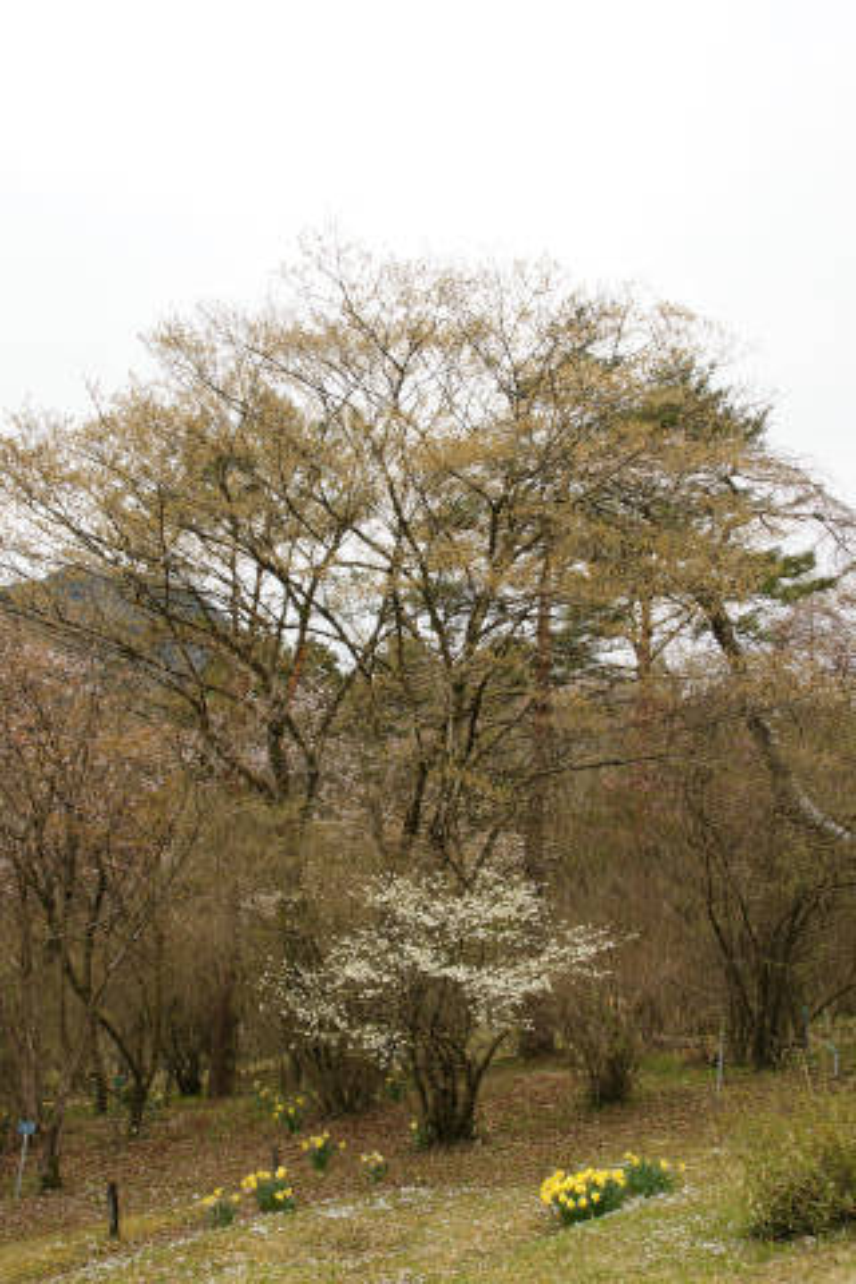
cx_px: 428
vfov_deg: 57.2
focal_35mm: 33
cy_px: 642
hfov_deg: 40.0
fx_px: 1177
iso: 200
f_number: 9
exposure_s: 1/160
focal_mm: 22
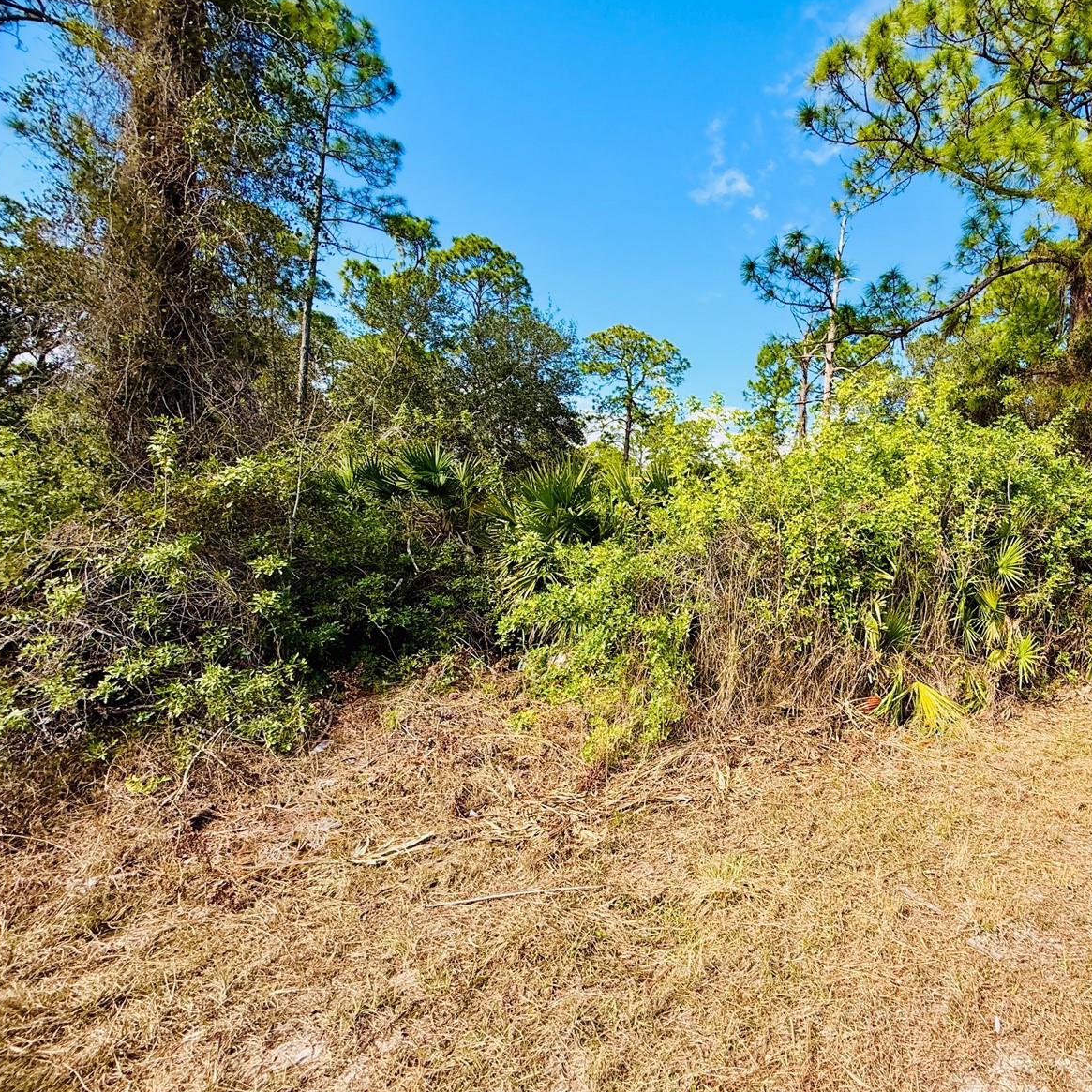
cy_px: 537
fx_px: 607
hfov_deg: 80.7
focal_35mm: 17
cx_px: 743
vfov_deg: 84.0
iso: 40
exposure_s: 1/726
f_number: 2.2
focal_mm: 2.22
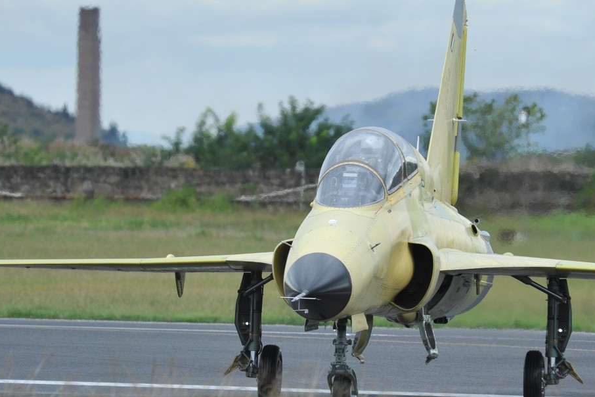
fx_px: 8164
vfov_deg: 2.8
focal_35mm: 494
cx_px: 350
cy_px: 255
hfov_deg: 4.2
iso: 720
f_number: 5.3
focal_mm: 280
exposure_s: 1/2000
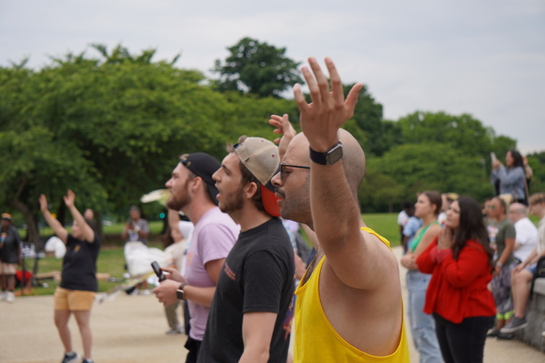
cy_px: 182
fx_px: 1248
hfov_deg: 24.6
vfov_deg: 16.5
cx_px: 272
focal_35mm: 82
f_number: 5
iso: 100
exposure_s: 1/250
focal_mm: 55
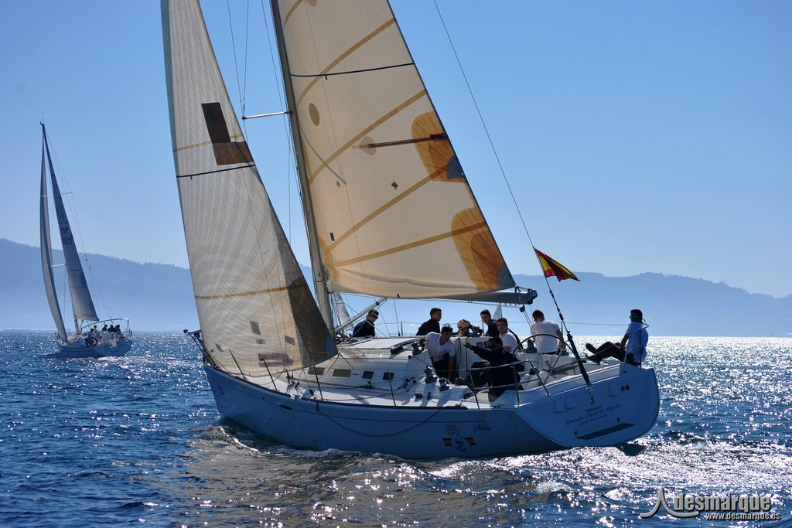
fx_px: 2244
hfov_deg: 20.0
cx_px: 396
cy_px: 264
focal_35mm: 102
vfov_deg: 13.4
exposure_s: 1/800
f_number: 7.1
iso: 100
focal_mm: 68
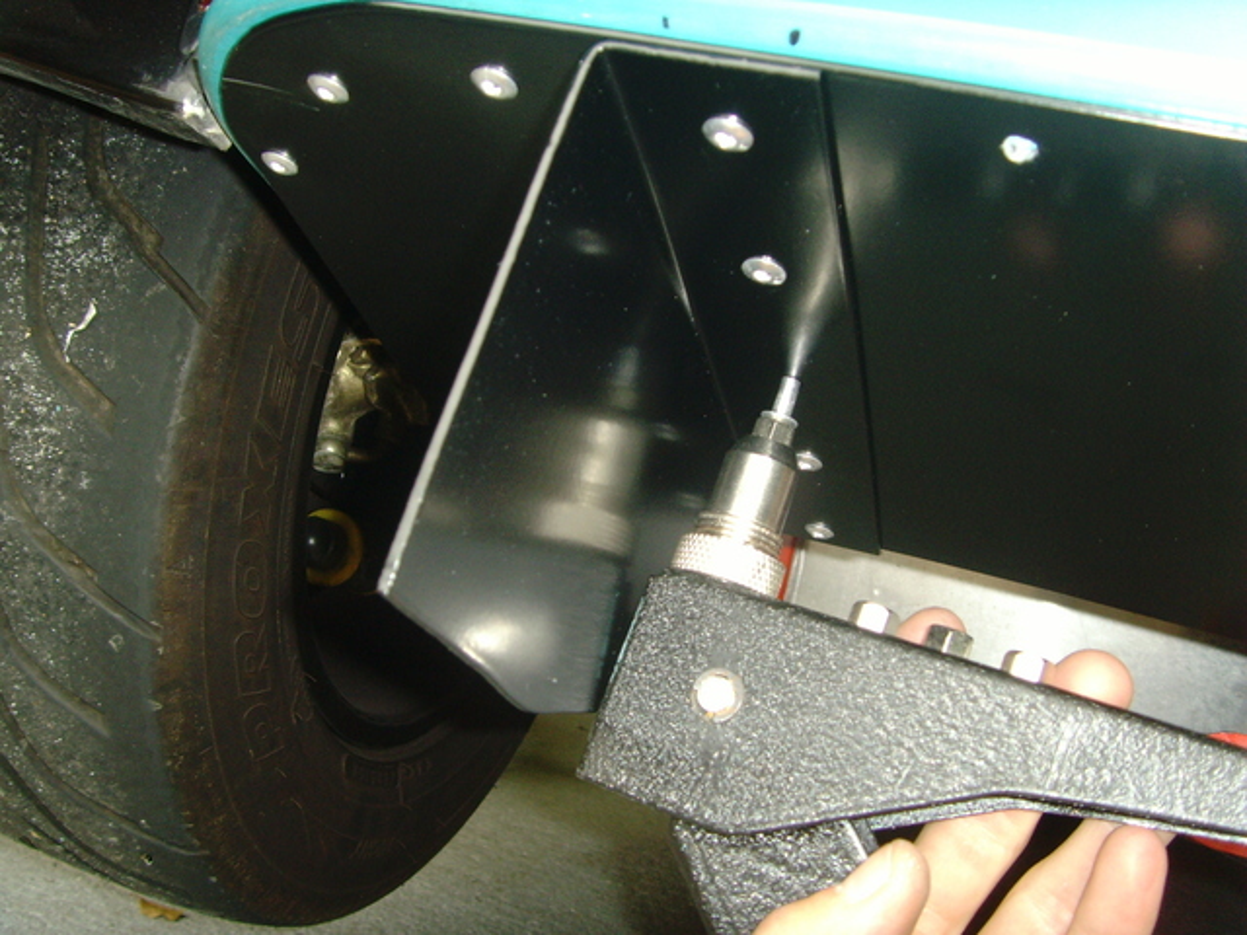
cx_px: 624
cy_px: 468
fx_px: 1405
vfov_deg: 36.8
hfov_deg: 47.9
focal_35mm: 39
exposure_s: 1/45
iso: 200
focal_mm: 6.6
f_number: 3.5
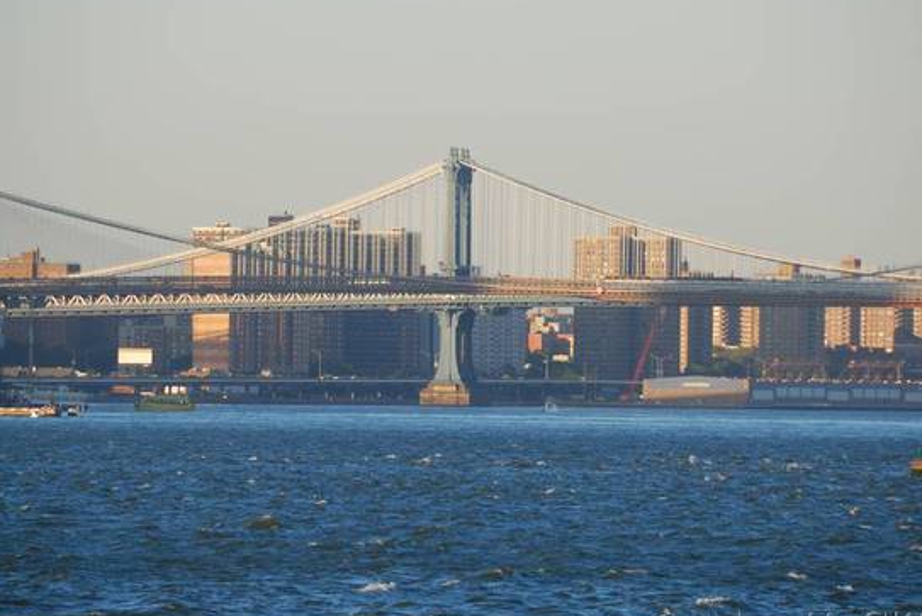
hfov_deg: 5.3
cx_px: 457
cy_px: 272
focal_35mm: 387
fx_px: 9919
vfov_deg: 3.6
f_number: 5.6
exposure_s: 1/500
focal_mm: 200
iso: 280
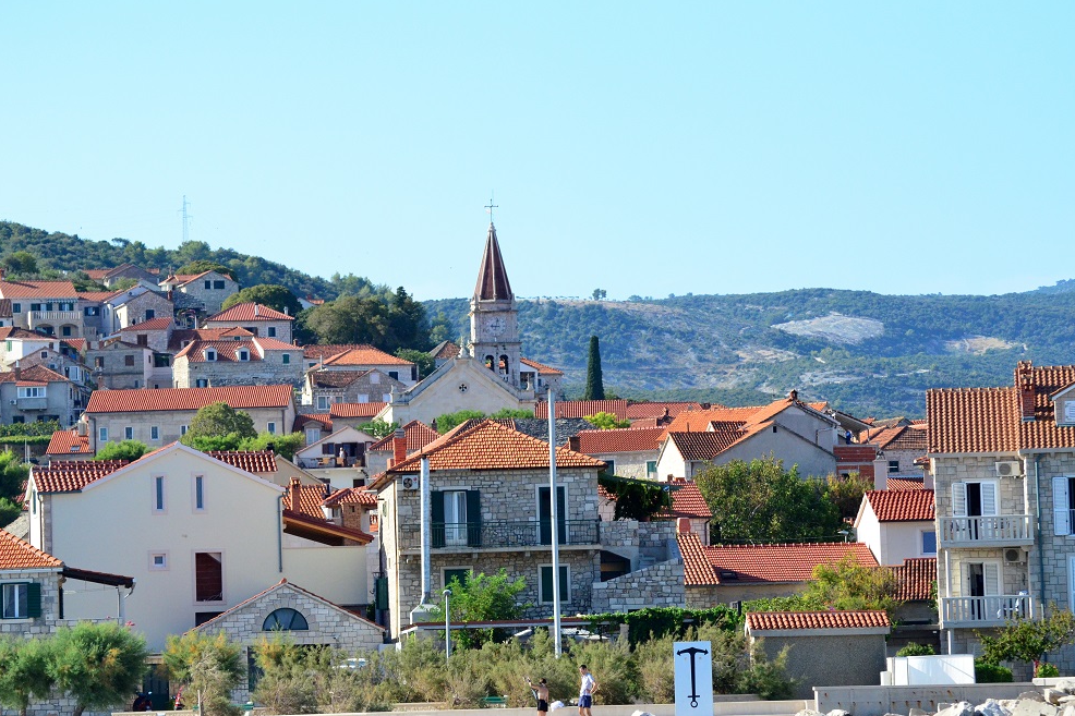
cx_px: 540
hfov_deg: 12.1
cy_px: 356
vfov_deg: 8.1
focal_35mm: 170
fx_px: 5075
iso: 2000
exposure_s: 1/6400
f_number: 5.6
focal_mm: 112
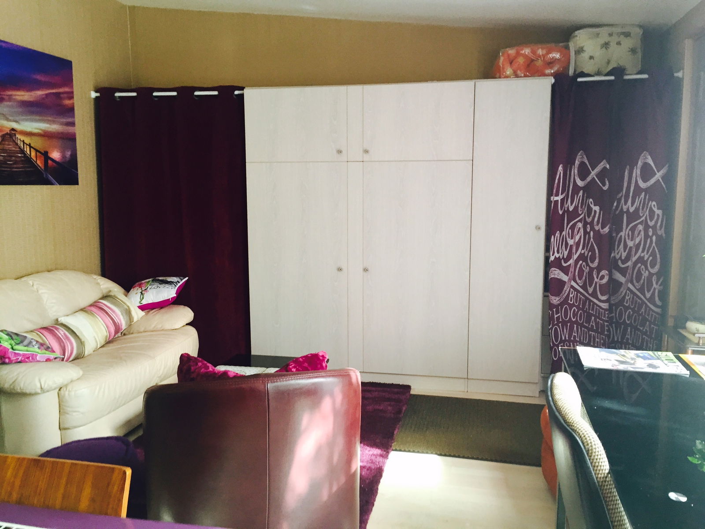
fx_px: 591
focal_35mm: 29
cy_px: 264
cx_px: 352
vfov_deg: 48.2
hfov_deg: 61.7
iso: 100
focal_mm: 4.15
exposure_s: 1/30
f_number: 2.2
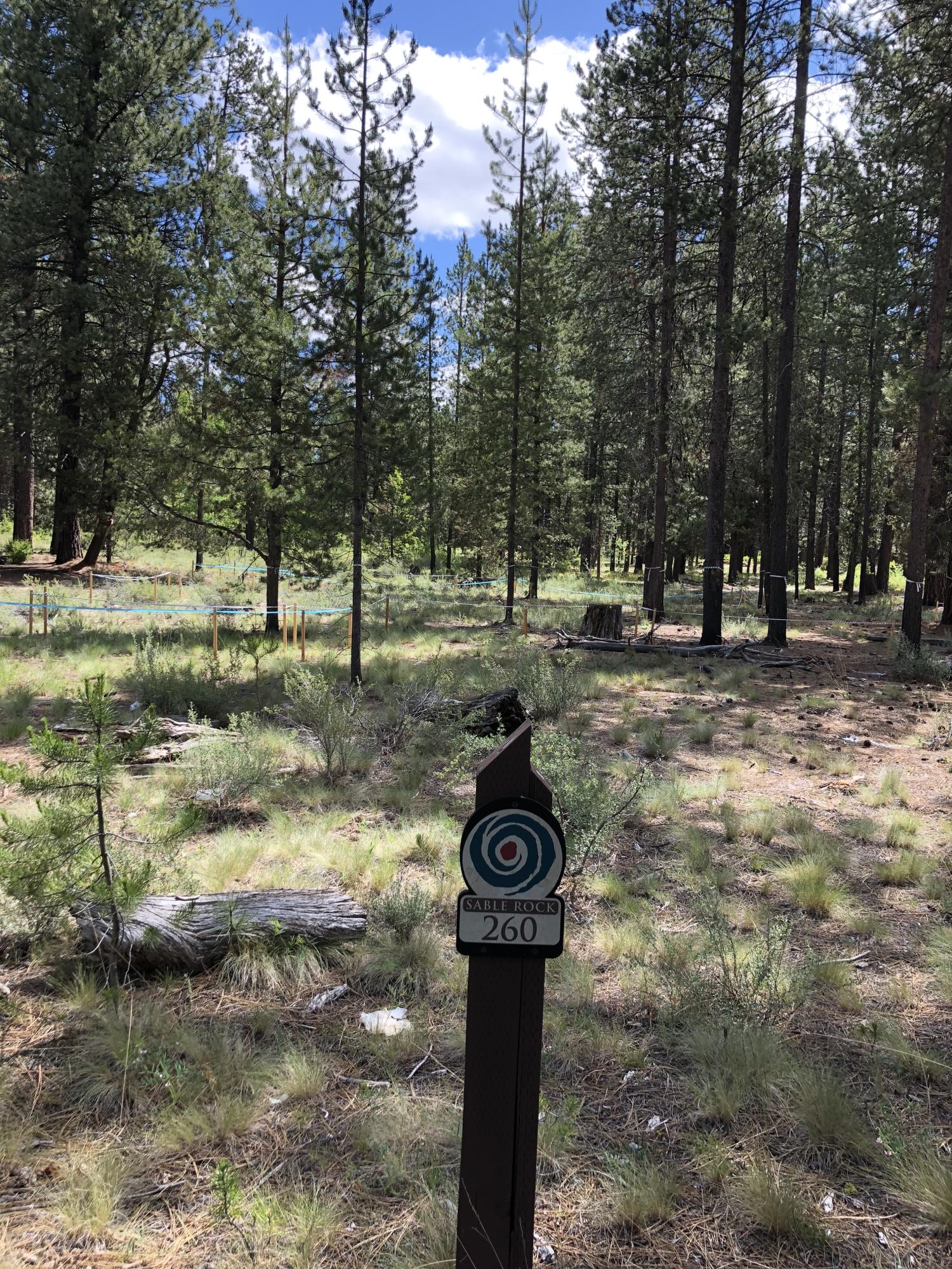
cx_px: 476
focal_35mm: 28
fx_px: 1027
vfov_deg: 63.4
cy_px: 634
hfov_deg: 49.7
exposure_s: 1/432
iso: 20
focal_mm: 4
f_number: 1.8
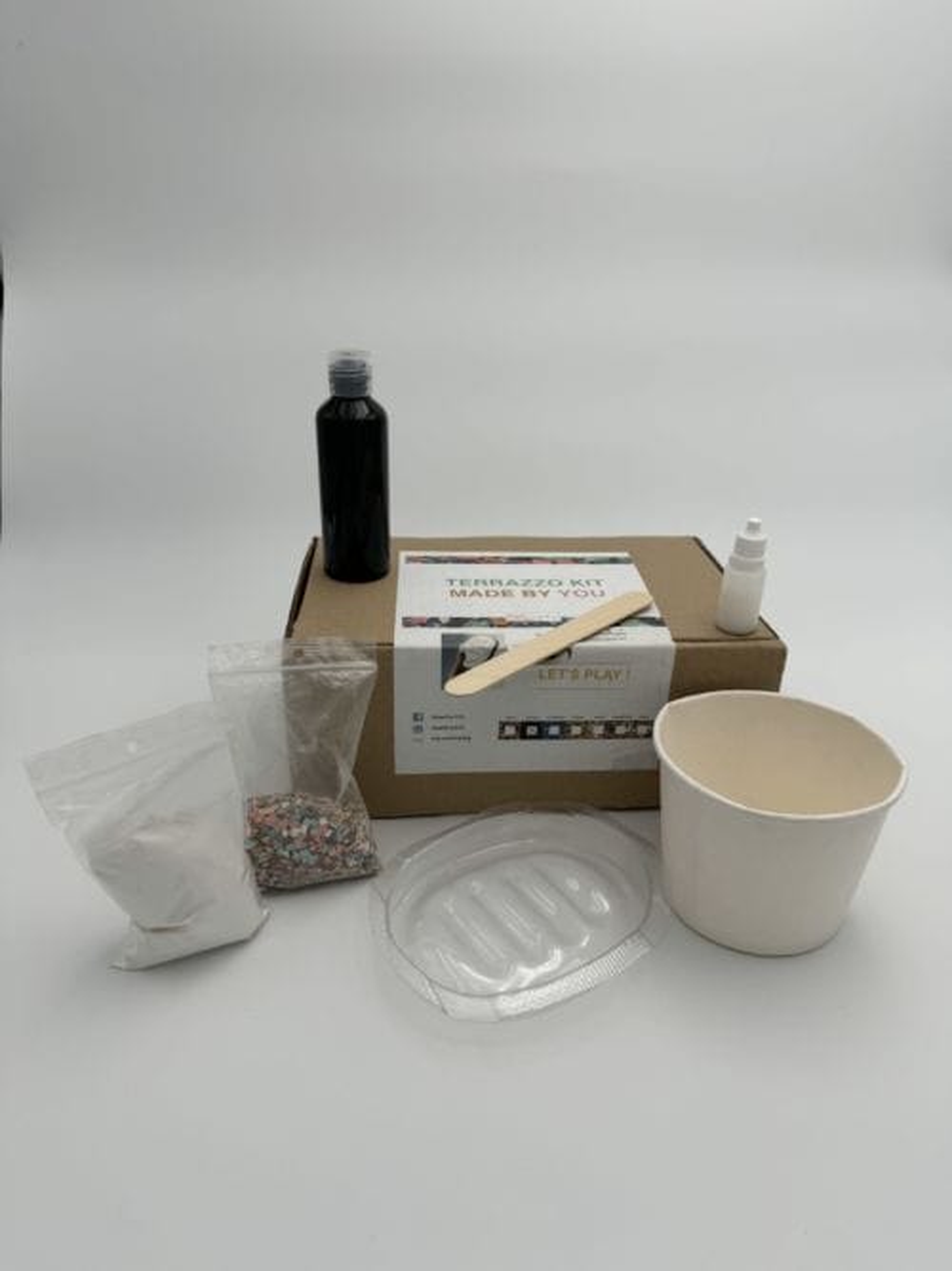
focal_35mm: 24
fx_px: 880
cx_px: 476
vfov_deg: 71.6
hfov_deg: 56.8
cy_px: 636
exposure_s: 1/1042
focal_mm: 6.86
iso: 80
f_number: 1.78
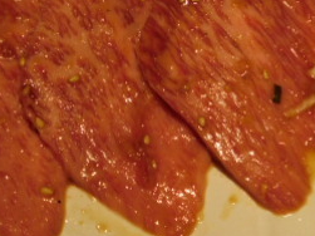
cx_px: 124
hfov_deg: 15.2
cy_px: -41
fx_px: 1182
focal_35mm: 130
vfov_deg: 11.2
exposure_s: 1/25
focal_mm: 9
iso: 400
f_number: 3.8
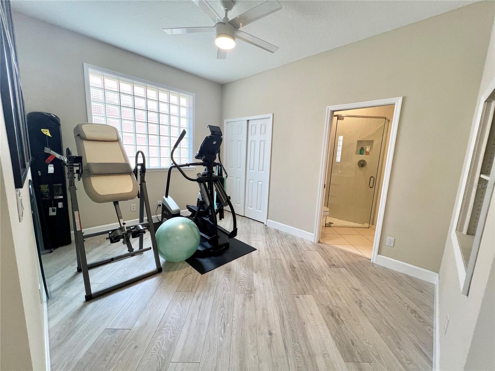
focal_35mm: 13
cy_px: 186
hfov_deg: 106.2
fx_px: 186
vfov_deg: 89.9
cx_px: 248
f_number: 1.8
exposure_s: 1/120
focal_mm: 1.57
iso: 100
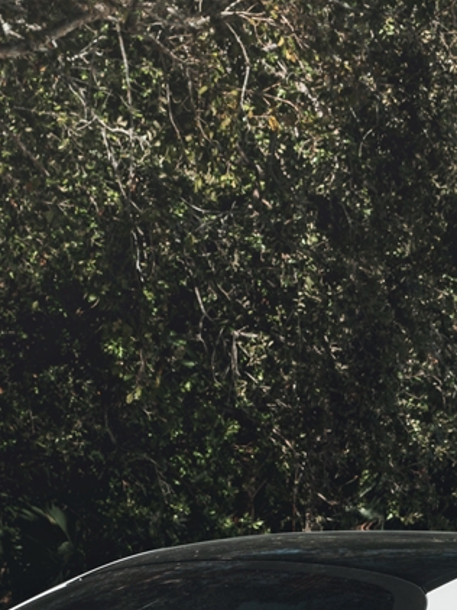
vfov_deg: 8.5
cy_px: 606
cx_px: 703
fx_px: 4088
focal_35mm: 232
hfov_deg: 6.3
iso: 160
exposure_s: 1/200
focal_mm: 53
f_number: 7.1
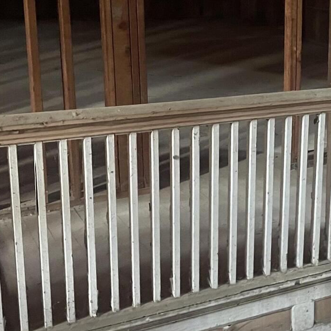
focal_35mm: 66
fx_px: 714
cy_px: 125
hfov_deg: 24.9
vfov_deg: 26.0
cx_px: 329
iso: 800
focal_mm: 4.2
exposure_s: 1/30
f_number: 1.6
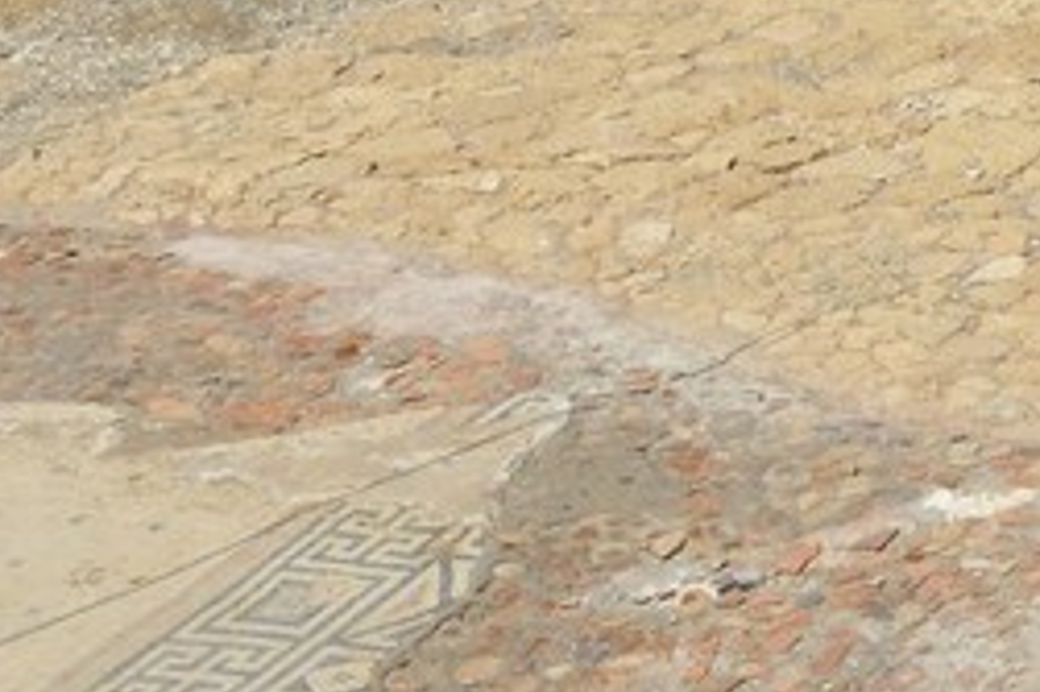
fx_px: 5341
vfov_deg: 7.1
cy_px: -775
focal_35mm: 185
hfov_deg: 9.0
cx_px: 3112
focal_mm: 29
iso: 100
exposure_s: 1/160
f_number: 14
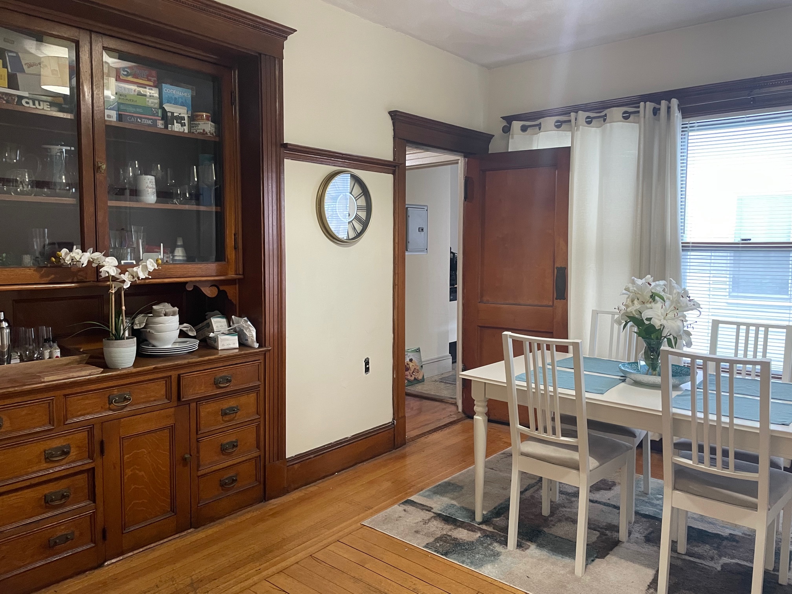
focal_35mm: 26
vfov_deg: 53.1
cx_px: 396
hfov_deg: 67.3
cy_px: 297
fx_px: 595
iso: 400
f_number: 1.6
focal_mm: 4.2
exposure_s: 1/40
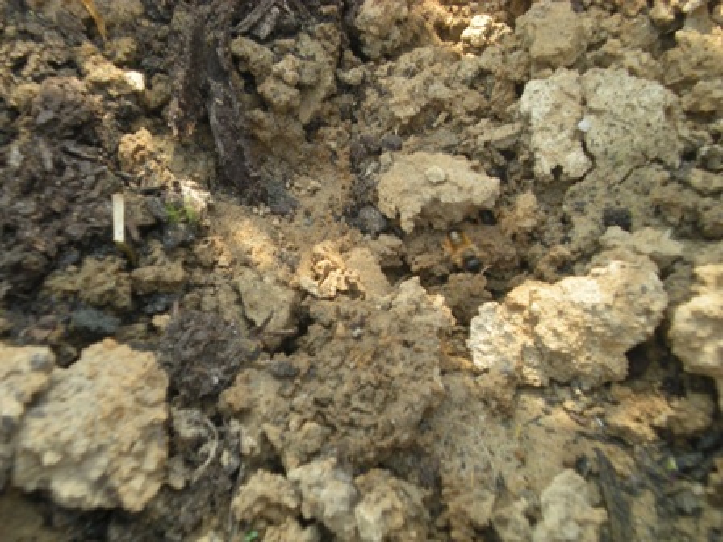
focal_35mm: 87
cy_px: 271
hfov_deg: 22.5
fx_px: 1817
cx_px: 362
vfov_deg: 17.0
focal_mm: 14.3
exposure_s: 1/134
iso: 130
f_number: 5.1
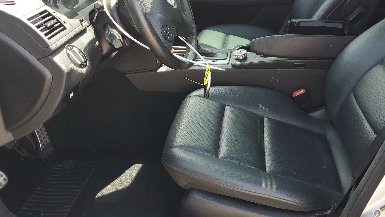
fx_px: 357
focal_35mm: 35
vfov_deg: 33.6
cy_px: 92
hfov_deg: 56.5
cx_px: 212
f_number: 1.5
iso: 50
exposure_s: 1/204
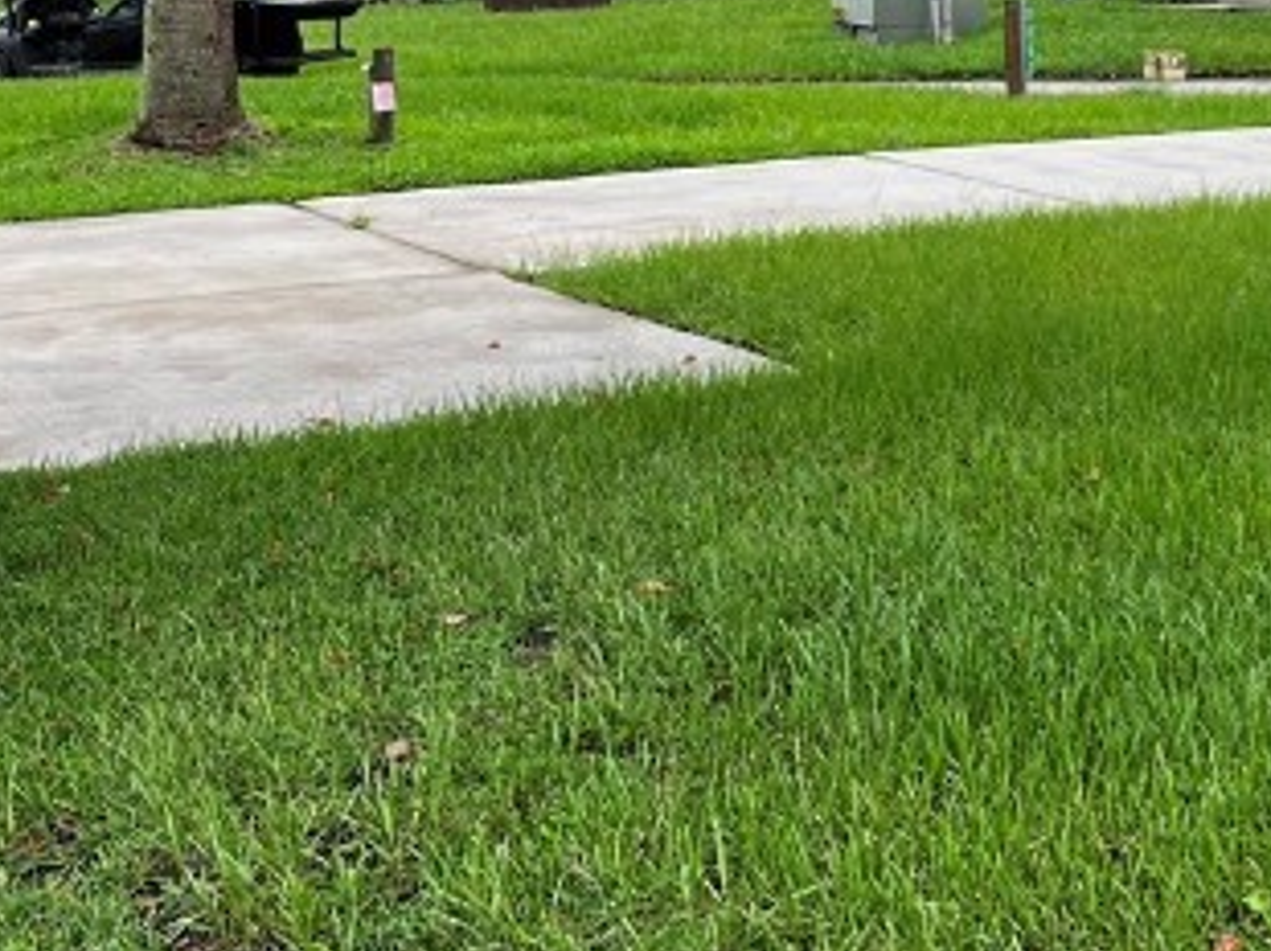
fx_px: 3155
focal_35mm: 86
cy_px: 45
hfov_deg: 22.5
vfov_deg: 16.8
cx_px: 964
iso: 50
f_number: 1.6
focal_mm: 5.1
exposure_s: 1/378
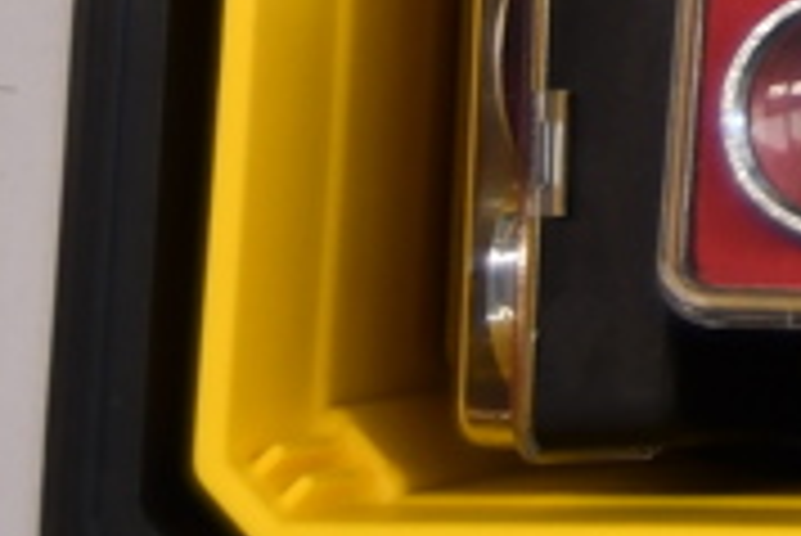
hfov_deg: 7.2
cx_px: 2174
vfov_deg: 5.0
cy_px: -910
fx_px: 5856
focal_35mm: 263
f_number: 4
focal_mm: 26
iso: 450
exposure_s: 1/250
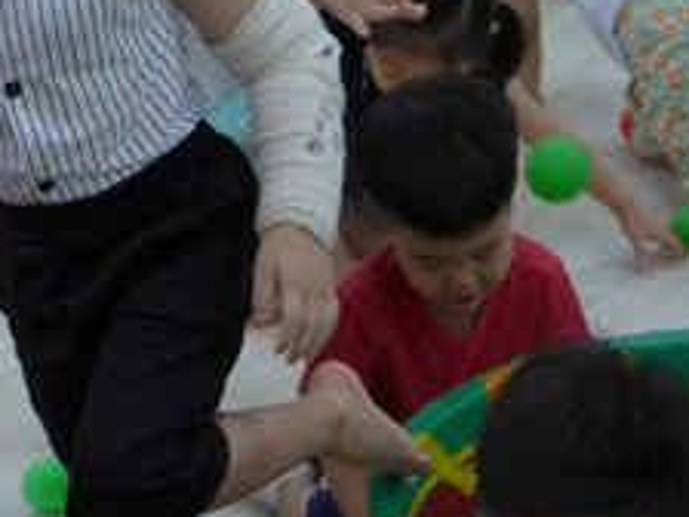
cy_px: 502
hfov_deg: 14.5
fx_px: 2667
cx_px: 658
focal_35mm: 134
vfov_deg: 11.0
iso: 500
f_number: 1.8
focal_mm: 9.2
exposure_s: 1/320
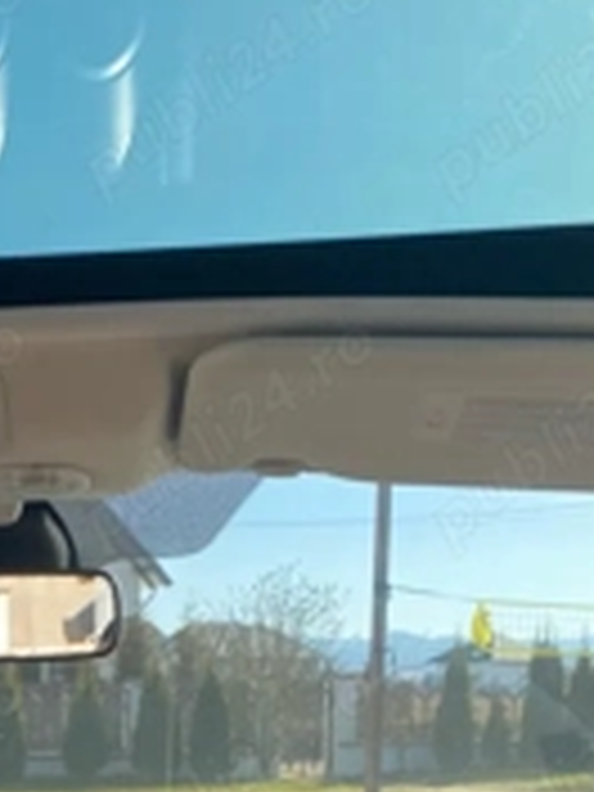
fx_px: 1350
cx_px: -32
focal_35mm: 59
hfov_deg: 23.5
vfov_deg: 29.9
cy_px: 837
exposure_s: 1/681
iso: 32
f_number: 1.8
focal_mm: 4.25
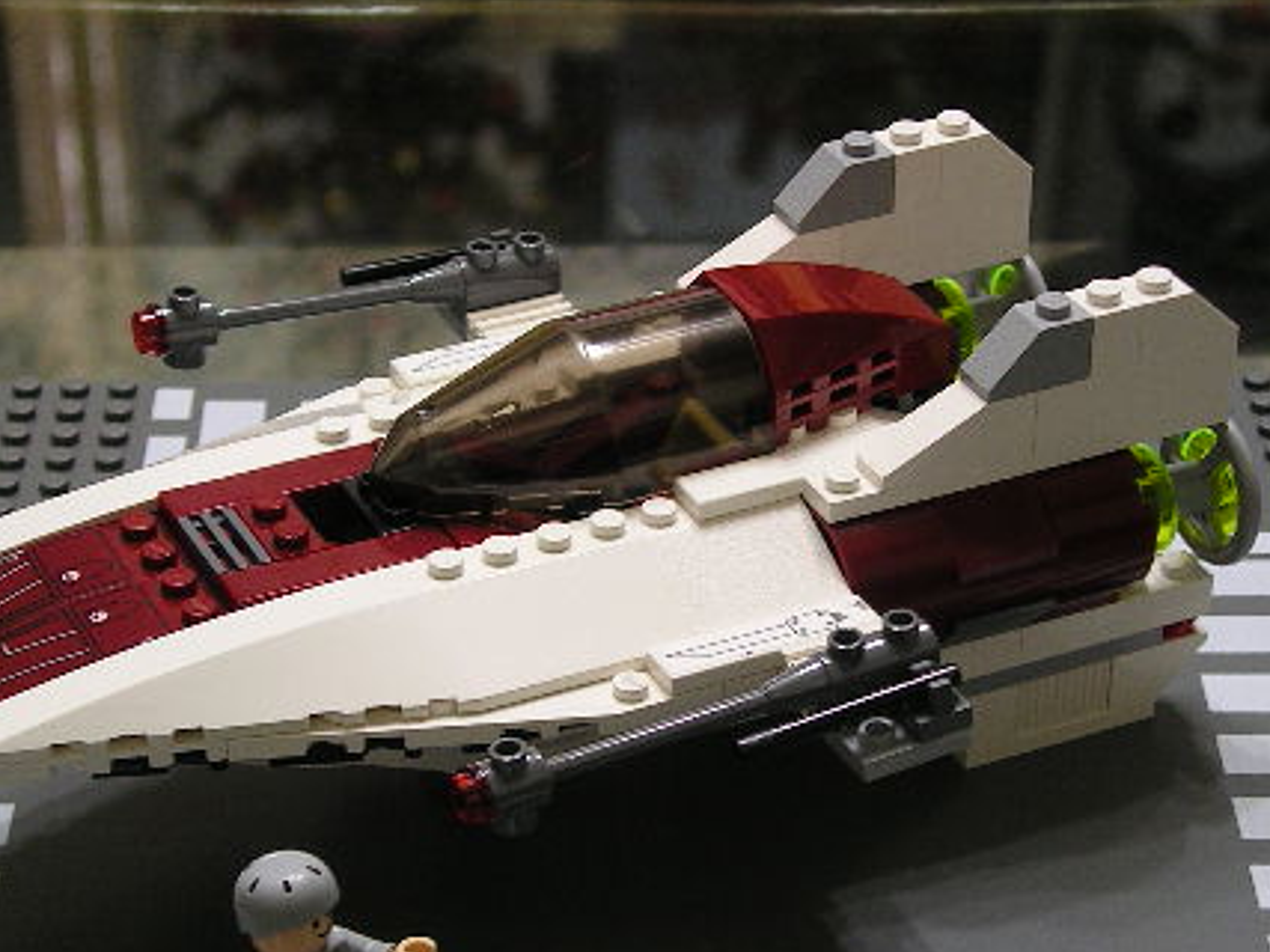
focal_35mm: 108
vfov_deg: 13.7
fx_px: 3961
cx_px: 610
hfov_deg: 18.2
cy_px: 652
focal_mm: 14.9
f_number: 3.5
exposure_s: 1/14
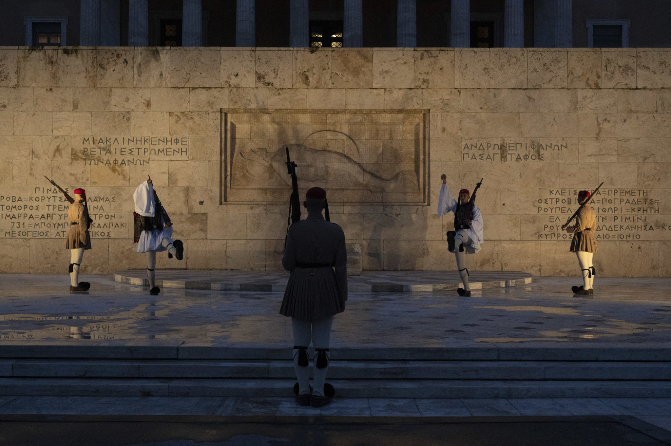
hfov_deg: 46.4
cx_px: 336
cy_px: 223
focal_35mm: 42
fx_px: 782
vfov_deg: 31.9
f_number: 4.5
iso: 14400
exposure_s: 1/160
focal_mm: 42
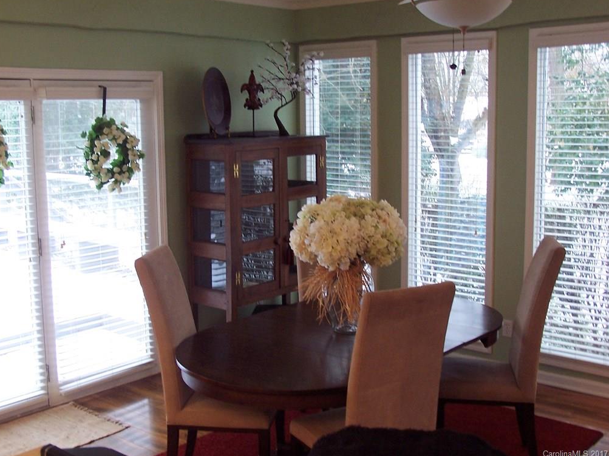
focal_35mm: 49
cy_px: 227
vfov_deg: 29.7
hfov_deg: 38.9
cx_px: 302
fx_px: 862
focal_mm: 8
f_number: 3.2
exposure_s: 1/15
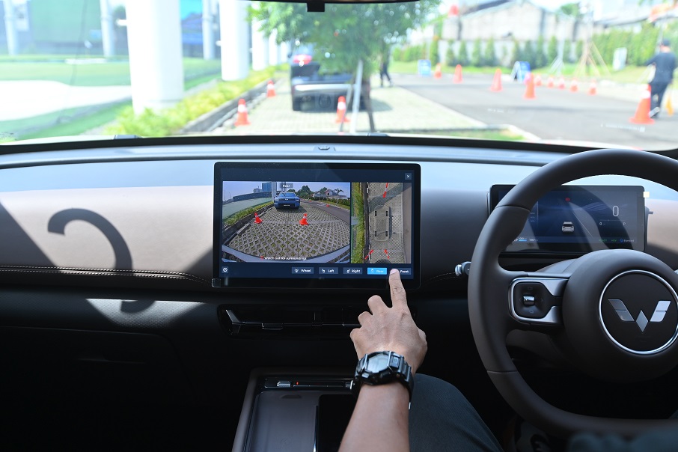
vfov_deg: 42.3
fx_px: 584
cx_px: 339
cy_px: 226
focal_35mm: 31
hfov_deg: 60.3
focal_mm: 31
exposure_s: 1/250
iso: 250
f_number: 4.5
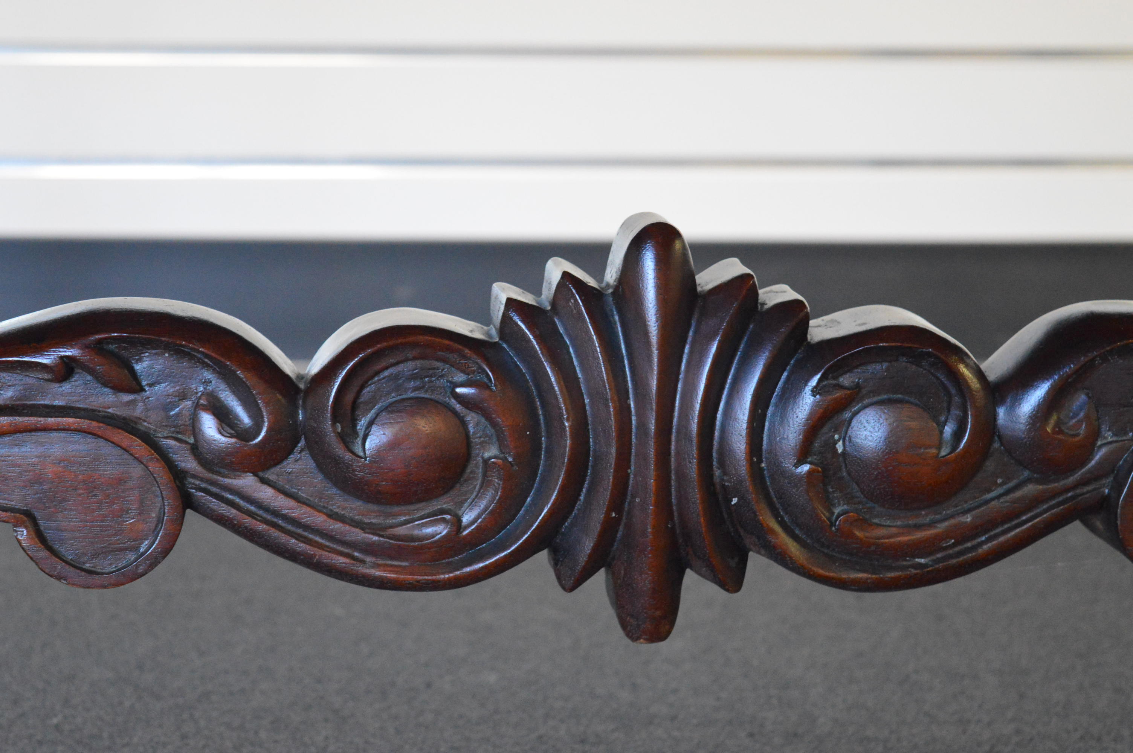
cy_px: 376
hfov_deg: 24.6
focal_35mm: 82
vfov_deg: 16.5
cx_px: 566
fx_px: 2594
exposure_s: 1/60
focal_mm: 55
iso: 3200
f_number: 5.6
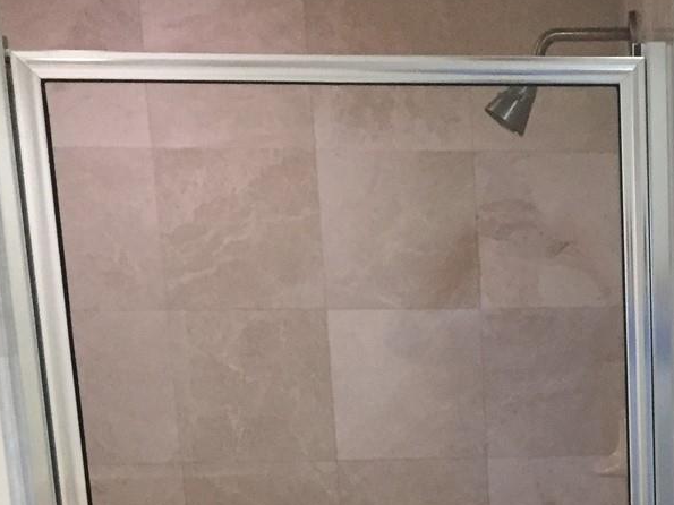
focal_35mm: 78
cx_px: 727
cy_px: 628
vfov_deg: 17.8
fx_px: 1518
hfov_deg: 23.6
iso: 160
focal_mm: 4.15
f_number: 2.2
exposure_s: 1/30
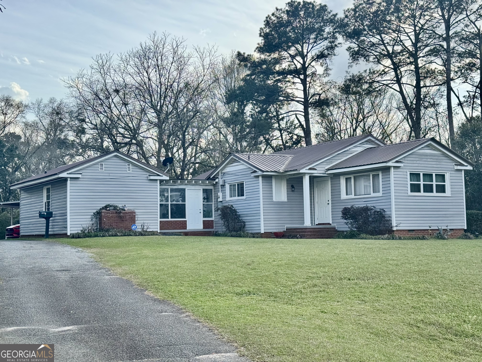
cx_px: 241
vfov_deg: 30.3
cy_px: 181
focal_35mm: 48
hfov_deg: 39.7
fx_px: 668
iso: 64
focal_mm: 6.76
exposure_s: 1/2611
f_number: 1.78
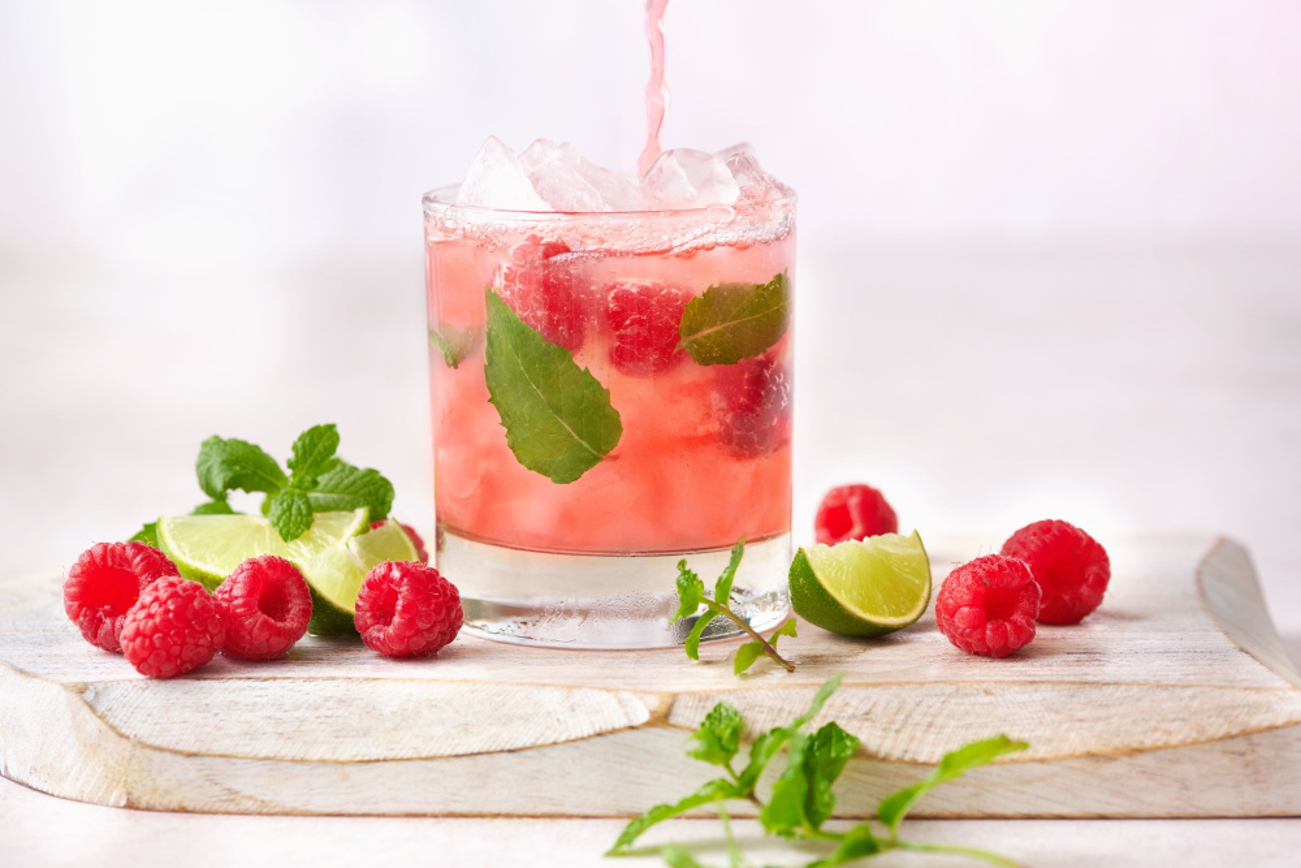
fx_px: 3795
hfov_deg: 19.5
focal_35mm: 105
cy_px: 434
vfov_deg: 13.0
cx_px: 650
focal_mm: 105
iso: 640
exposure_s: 1/200
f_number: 8
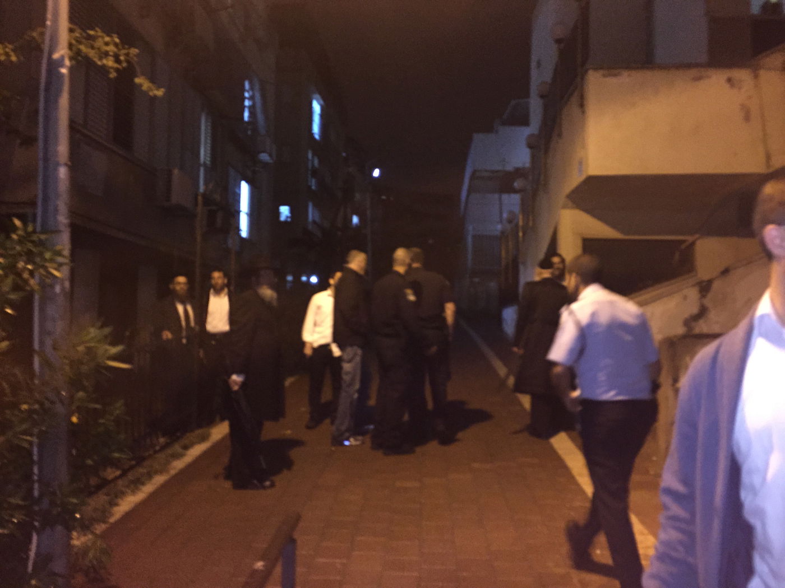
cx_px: 392
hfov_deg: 61.7
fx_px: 658
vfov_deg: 48.2
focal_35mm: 29
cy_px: 294
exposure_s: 1/16
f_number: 2.2
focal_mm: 4.15
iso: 250
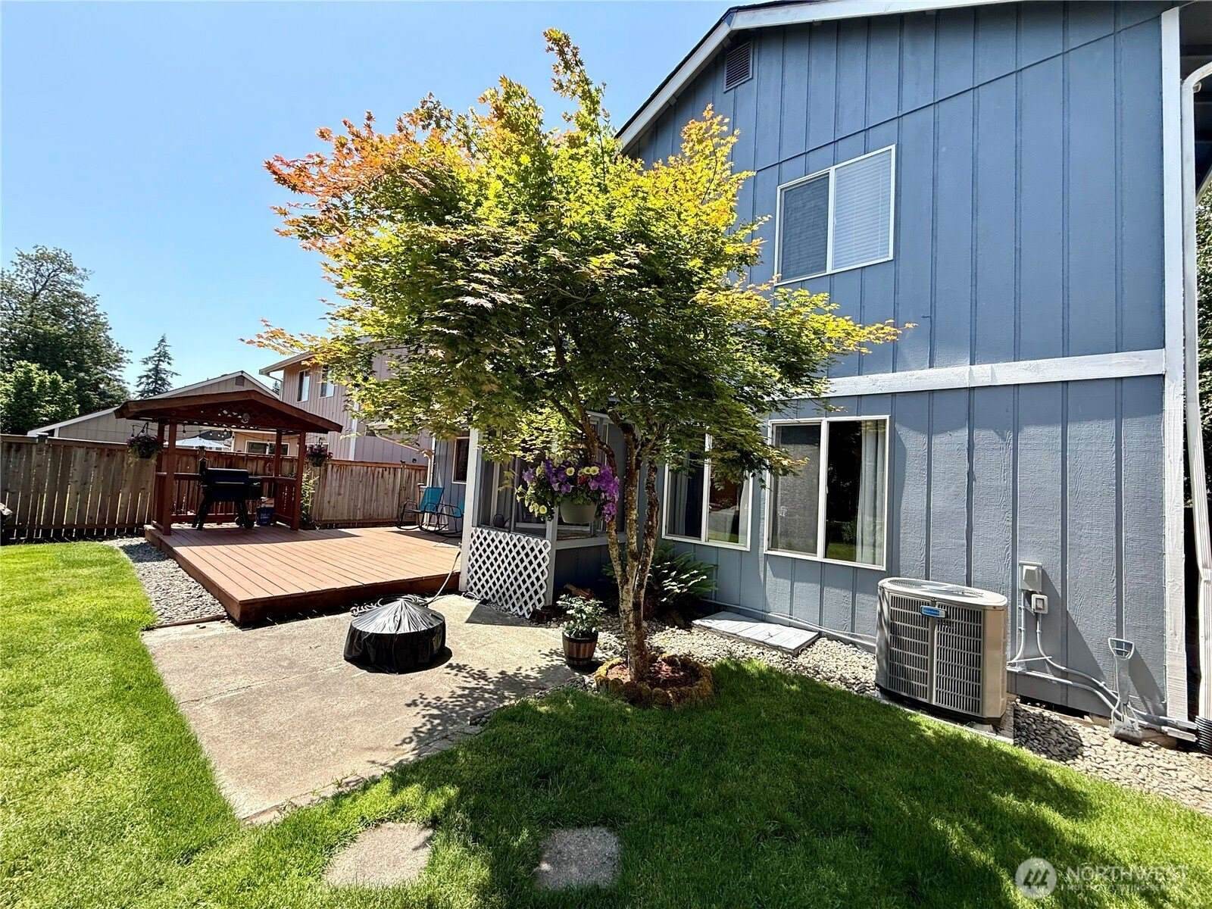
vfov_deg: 85.7
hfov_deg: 102.1
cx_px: 606
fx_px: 490
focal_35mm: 14
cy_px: 454
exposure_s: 1/596
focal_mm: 2.22
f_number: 2.2
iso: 64
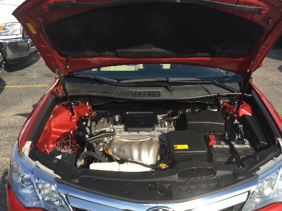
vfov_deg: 41.8
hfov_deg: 53.7
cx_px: 164
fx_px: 277
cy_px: 105
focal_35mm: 34
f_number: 2.2
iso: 25
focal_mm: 4.15
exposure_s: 1/827
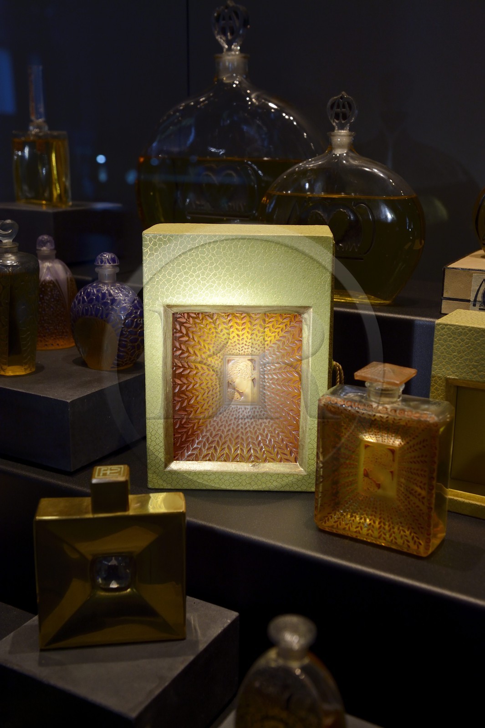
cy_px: 364
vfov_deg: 48.5
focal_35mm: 40
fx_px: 809
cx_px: 242
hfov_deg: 33.4
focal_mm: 40
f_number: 8
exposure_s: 1/15
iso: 800
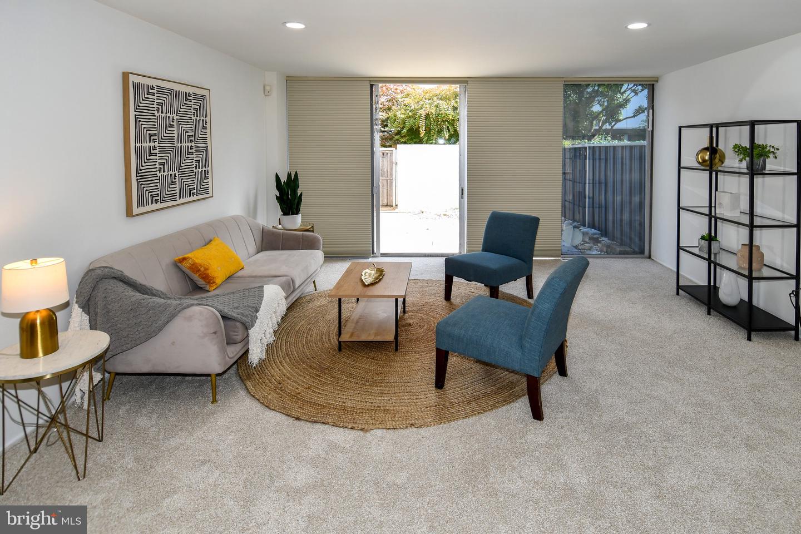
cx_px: 400
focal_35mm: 18
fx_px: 400
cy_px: 267
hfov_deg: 90.0
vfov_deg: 67.4
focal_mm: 12
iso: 200
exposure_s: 1/125
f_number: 5.6
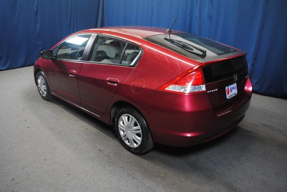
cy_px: 96
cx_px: 144
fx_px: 215
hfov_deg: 67.3
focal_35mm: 27
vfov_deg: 48.0
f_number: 3.5
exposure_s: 1/30
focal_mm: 18
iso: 900
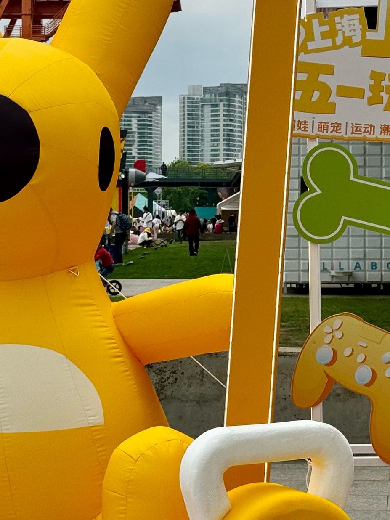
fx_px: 1592
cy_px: 203
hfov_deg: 14.0
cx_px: 220
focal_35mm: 106
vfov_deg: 18.5
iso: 64
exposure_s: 1/7092
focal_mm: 6.76
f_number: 1.78
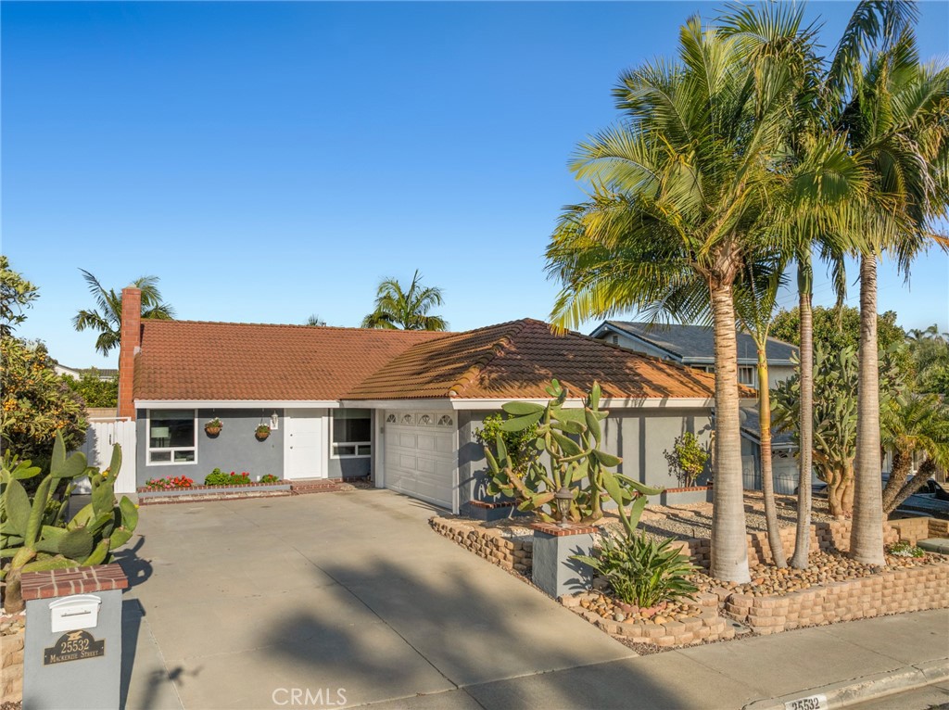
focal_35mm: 24
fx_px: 657
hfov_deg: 71.6
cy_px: 355
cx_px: 474
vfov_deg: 56.7
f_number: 2.8
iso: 100
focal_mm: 12.29
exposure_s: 1/2500
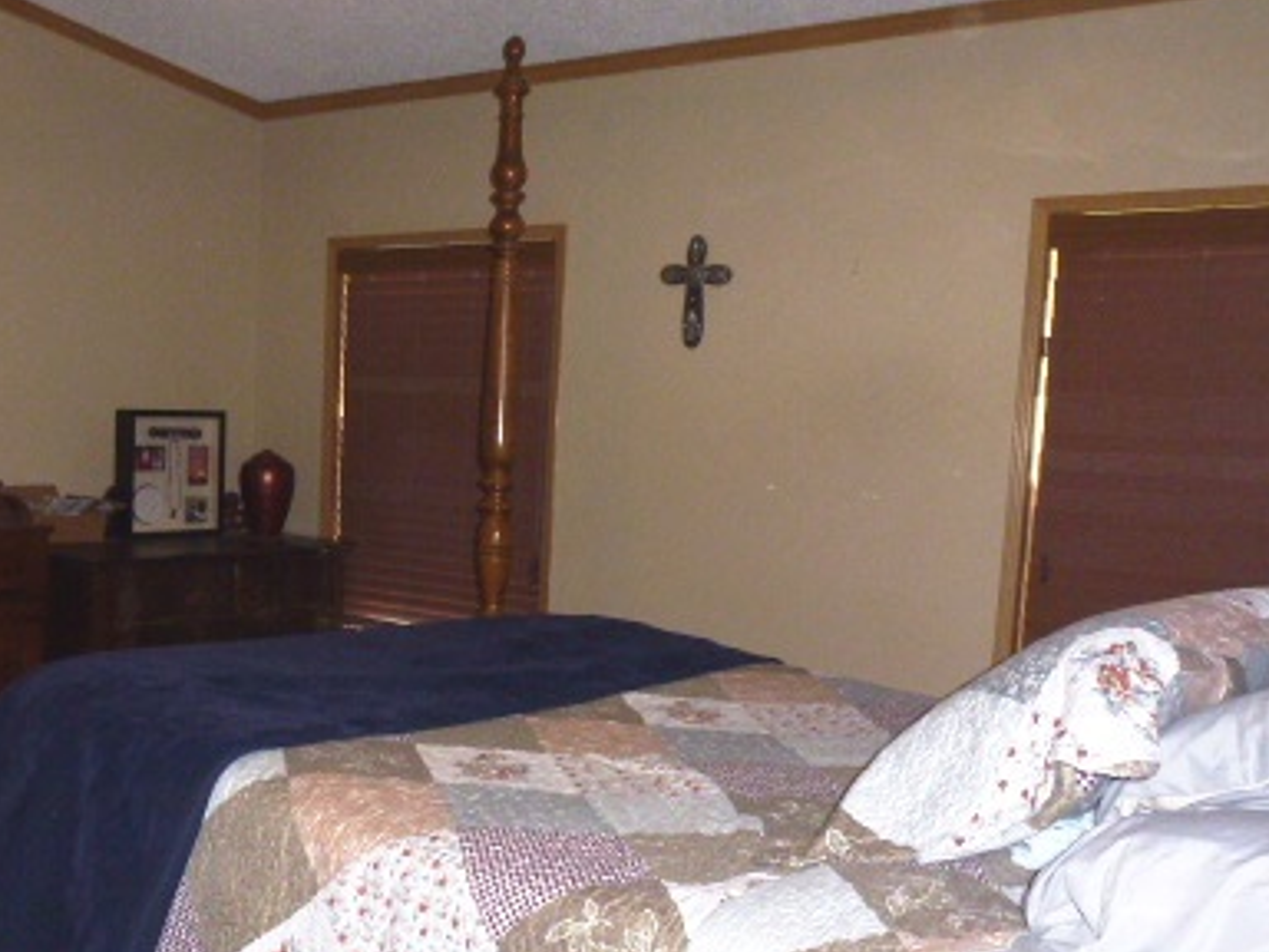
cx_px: 397
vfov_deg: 35.7
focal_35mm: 40
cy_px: 612
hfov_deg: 45.9
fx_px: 1466
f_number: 3.3
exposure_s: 1/60
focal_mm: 4.3
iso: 250
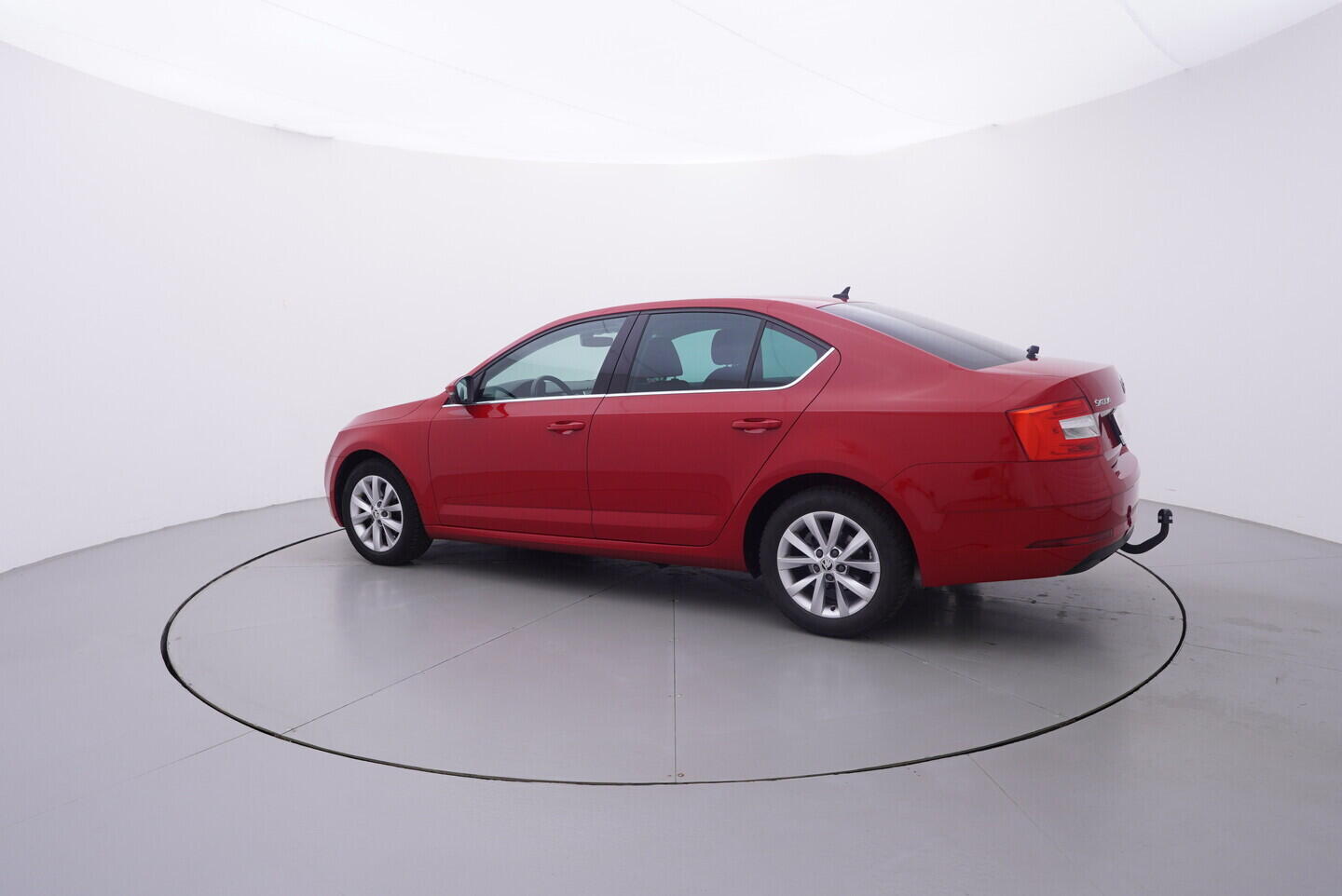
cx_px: 671
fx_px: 839
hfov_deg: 77.3
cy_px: 448
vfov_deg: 56.2
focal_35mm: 22
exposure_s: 1/80
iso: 200
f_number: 5
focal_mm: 15
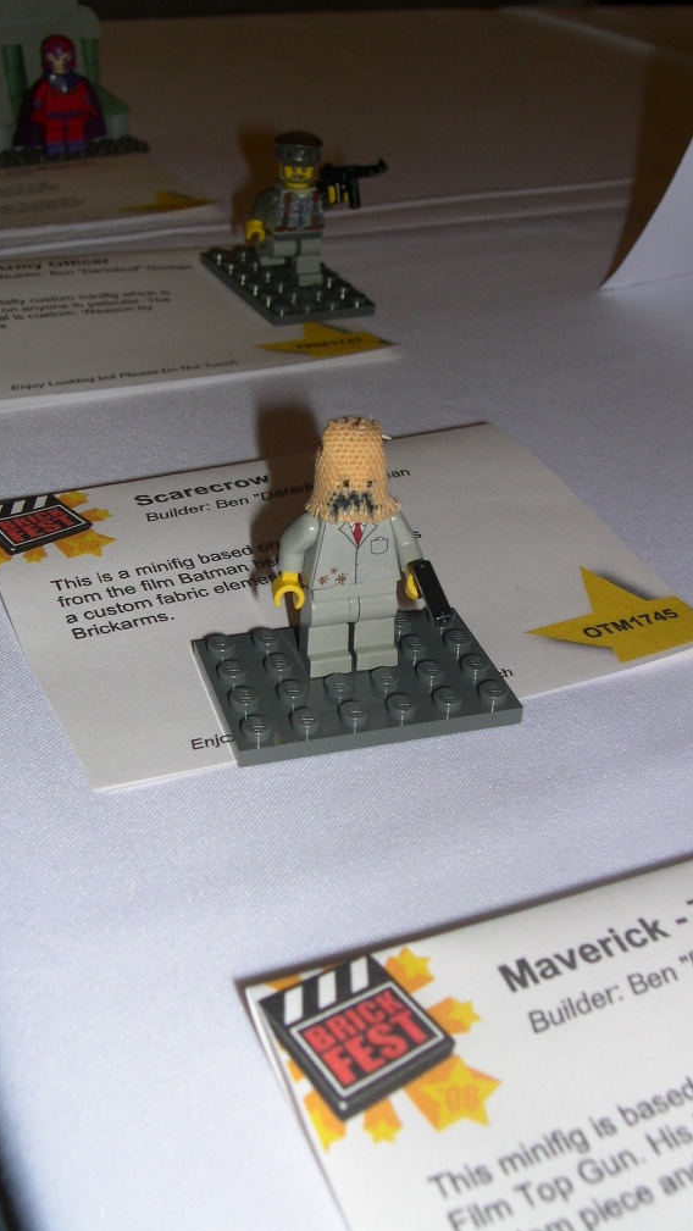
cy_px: 622
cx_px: 343
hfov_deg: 28.4
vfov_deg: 48.3
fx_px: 1371
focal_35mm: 42
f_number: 7.6
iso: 100
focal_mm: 8
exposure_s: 1/30
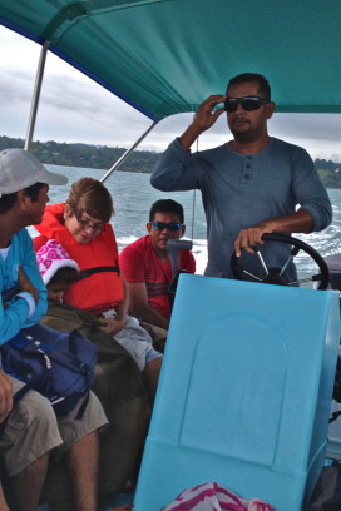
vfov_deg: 40.3
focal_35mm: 49
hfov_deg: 27.5
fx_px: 696
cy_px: 254
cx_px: 154
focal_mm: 4.28
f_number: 2.4
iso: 50
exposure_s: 1/217
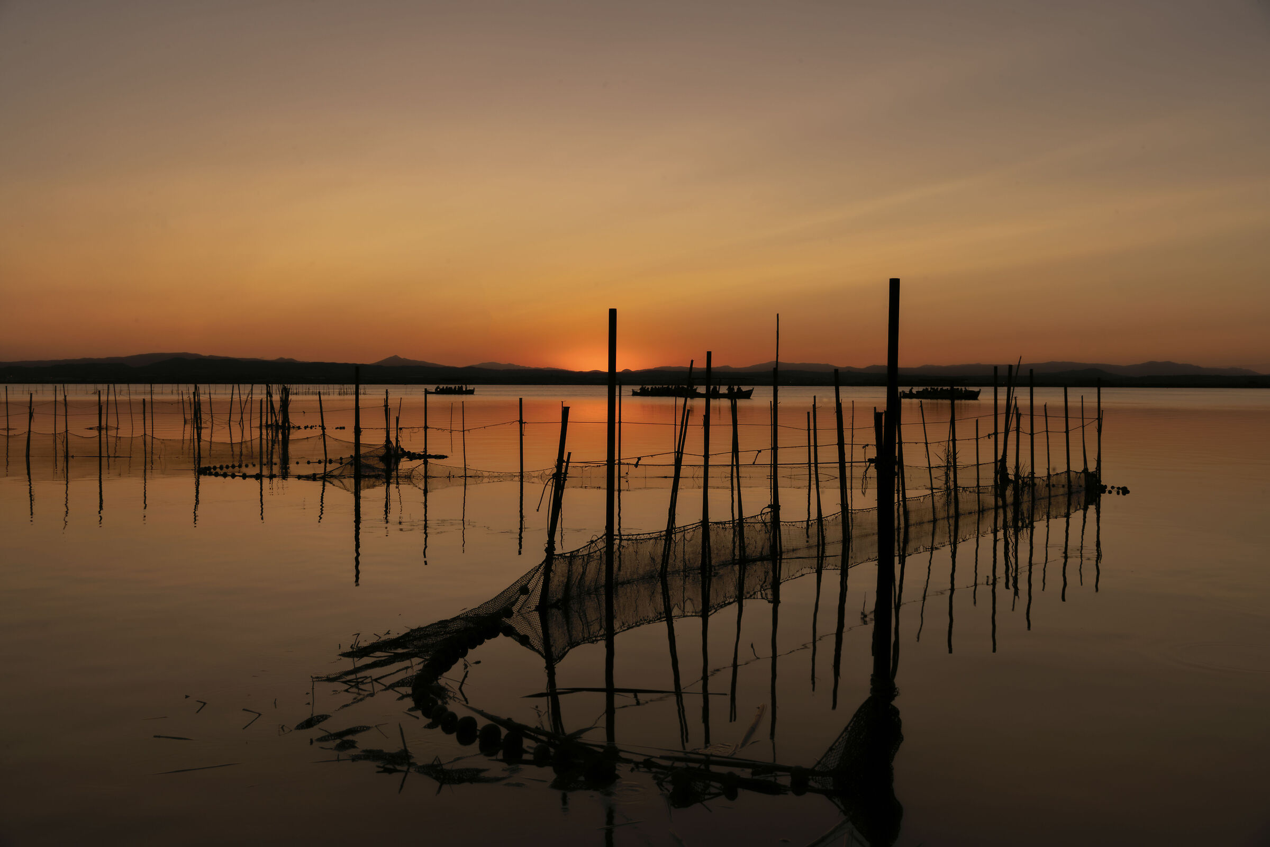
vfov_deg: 37.9
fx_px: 1235
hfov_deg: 54.4
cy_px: 424
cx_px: 635
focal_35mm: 35
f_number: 22
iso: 100
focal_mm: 35
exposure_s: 1/15
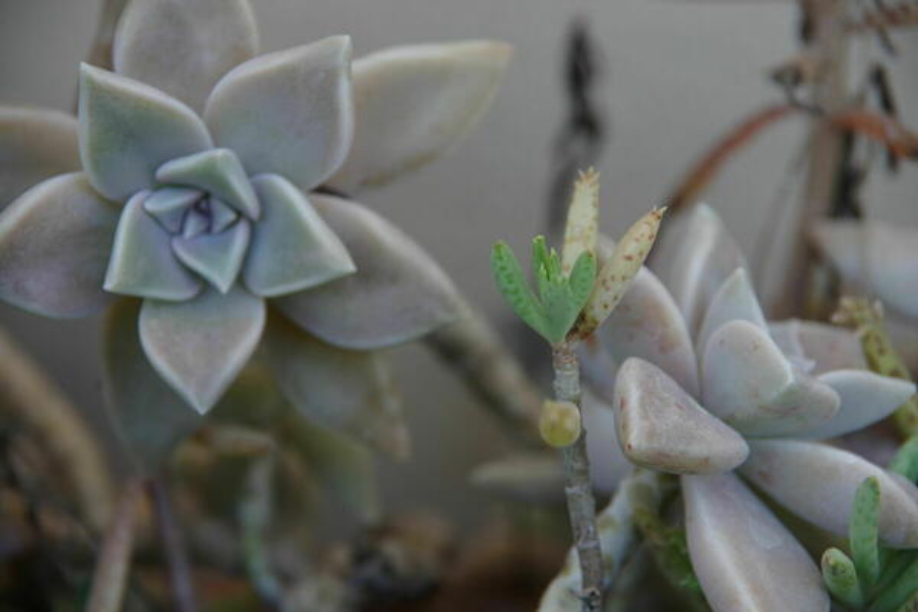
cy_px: 306
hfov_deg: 11.9
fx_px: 4386
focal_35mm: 172
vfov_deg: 8.0
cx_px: 459
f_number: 5.6
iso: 400
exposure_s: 1/200
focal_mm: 115
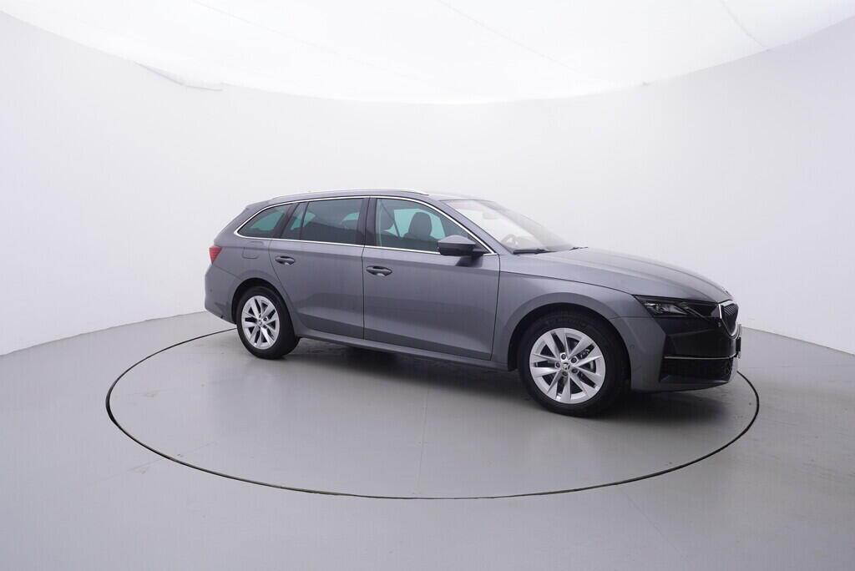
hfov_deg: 77.3
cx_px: 428
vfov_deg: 56.2
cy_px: 286
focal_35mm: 22
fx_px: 535
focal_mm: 15
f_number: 5
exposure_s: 1/80
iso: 200
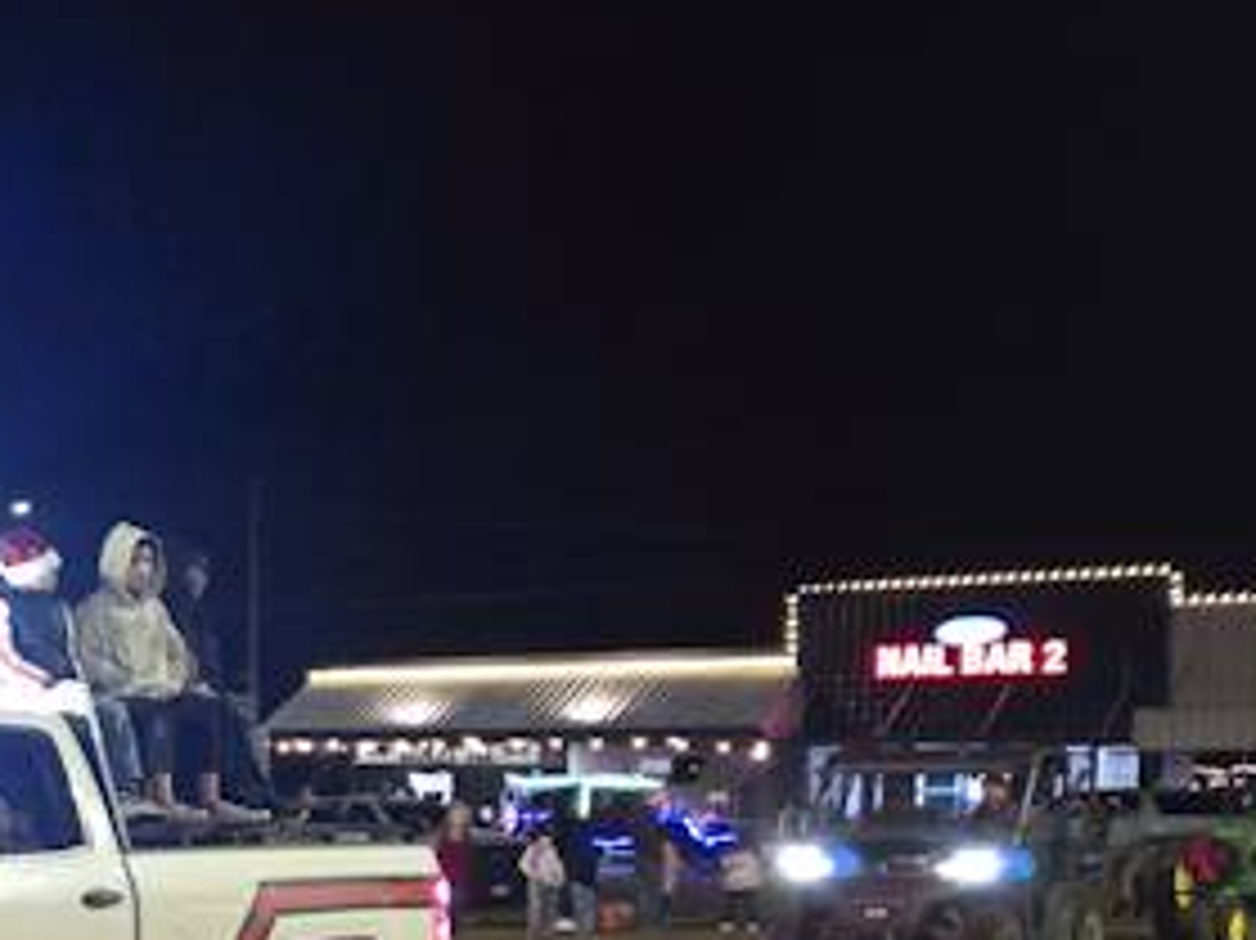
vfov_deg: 21.7
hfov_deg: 25.6
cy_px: 864
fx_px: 2394
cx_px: -338
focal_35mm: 66
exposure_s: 1/60
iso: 1250
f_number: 1.8
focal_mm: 5.4
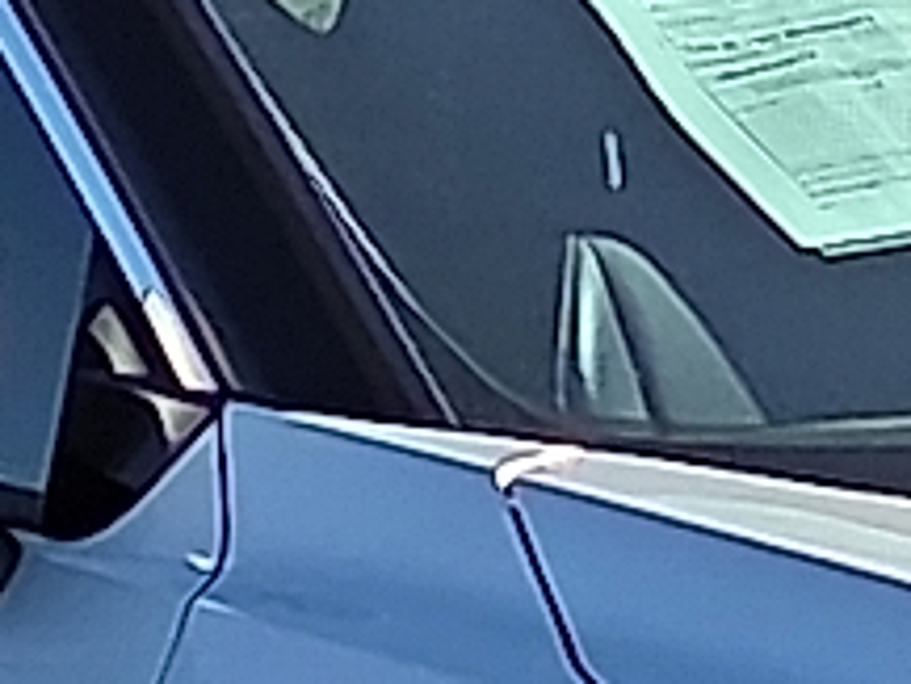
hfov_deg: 5.6
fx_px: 9321
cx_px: 1142
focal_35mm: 354
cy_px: 1099
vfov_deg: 4.2
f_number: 1.8
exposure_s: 1/2000
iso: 25
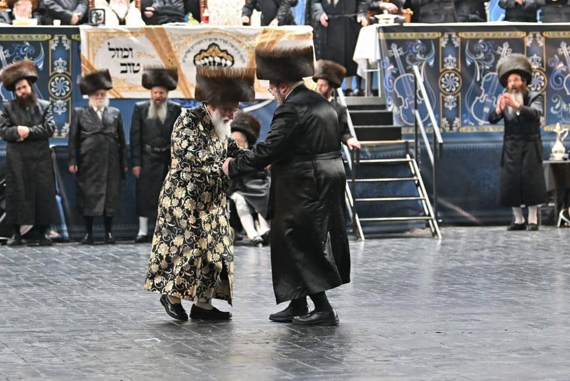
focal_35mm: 150
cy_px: 190
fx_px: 2375
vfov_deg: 9.2
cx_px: 285
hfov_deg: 13.7
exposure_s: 1/320
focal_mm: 100
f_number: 2.8
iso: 1000
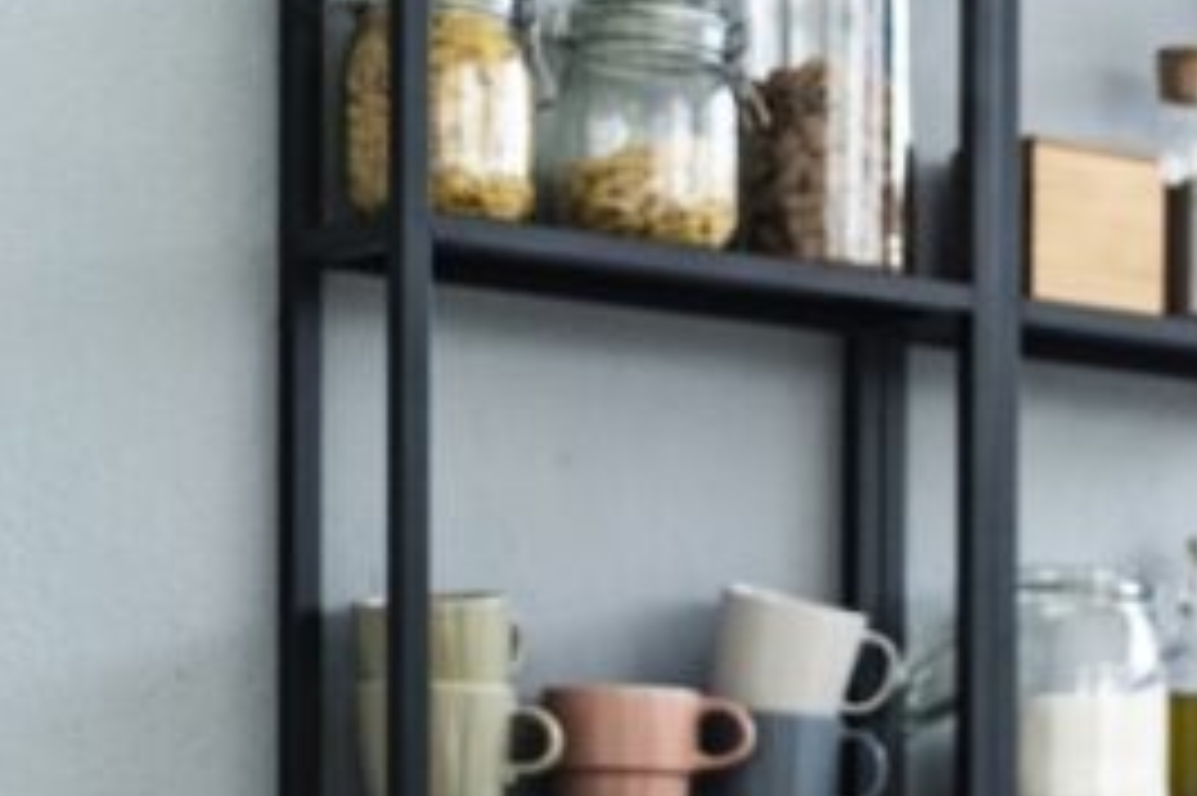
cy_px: 947
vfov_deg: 13.2
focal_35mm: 101
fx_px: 3356
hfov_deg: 18.4
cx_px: 1688
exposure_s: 1/640
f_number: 2.8
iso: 800
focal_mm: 35
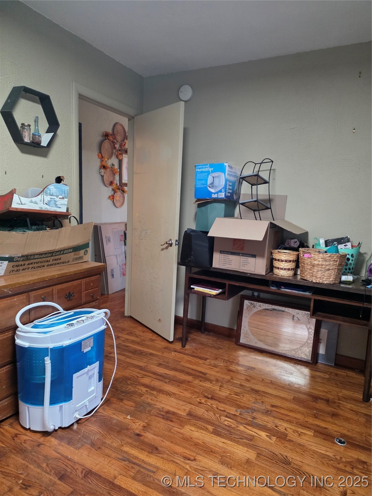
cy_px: 248
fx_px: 330
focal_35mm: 23
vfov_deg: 73.9
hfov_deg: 58.9
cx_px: 186
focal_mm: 6.25
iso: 1250
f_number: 1.7
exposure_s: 1/120
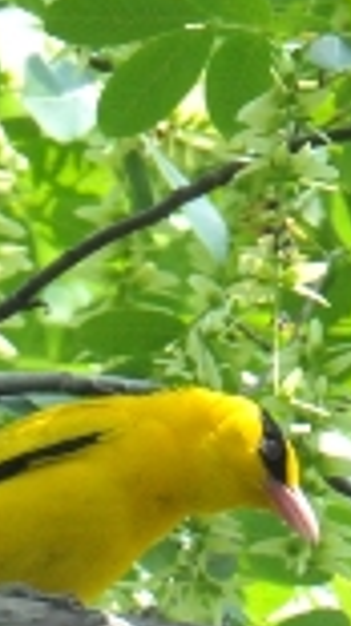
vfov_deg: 0.7
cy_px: 555
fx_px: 52702
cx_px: 198
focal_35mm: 3180
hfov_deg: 0.4
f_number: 11
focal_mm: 700
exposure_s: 1/500
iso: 2000
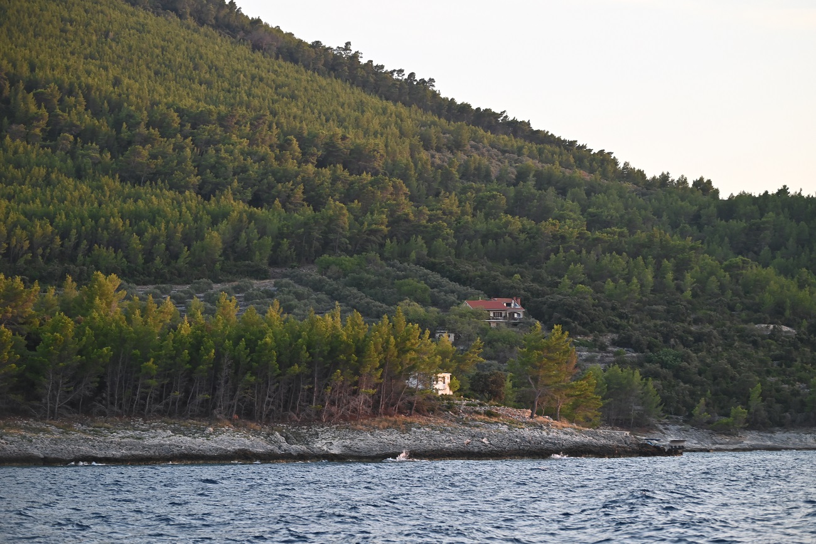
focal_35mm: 110
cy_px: 272
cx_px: 408
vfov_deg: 12.5
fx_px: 2493
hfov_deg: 18.6
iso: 560
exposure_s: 1/250
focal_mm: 110
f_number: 4.5
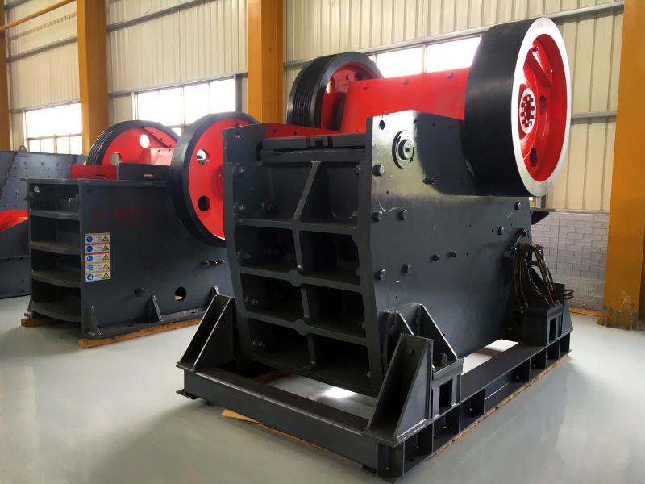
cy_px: 242
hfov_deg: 61.7
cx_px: 322
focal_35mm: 29
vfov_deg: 48.2
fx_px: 540
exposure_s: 1/33
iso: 32
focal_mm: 4.15
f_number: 2.2
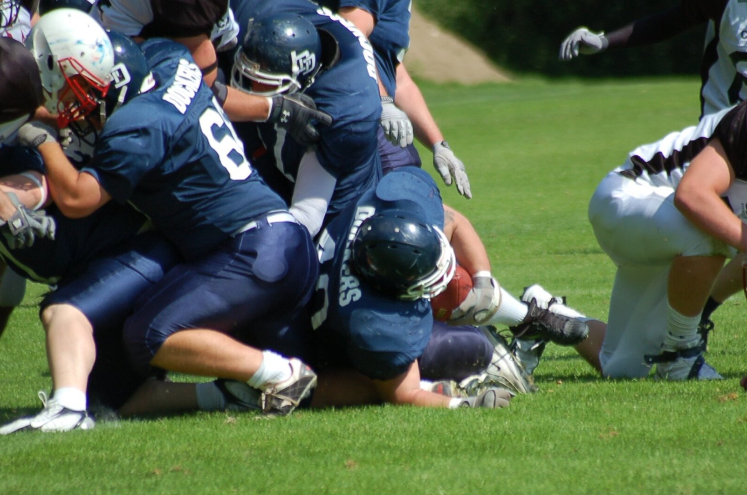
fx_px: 11514
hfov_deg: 3.7
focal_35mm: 556
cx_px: 433
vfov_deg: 2.5
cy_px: 318
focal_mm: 270
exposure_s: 1/1000
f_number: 5.6
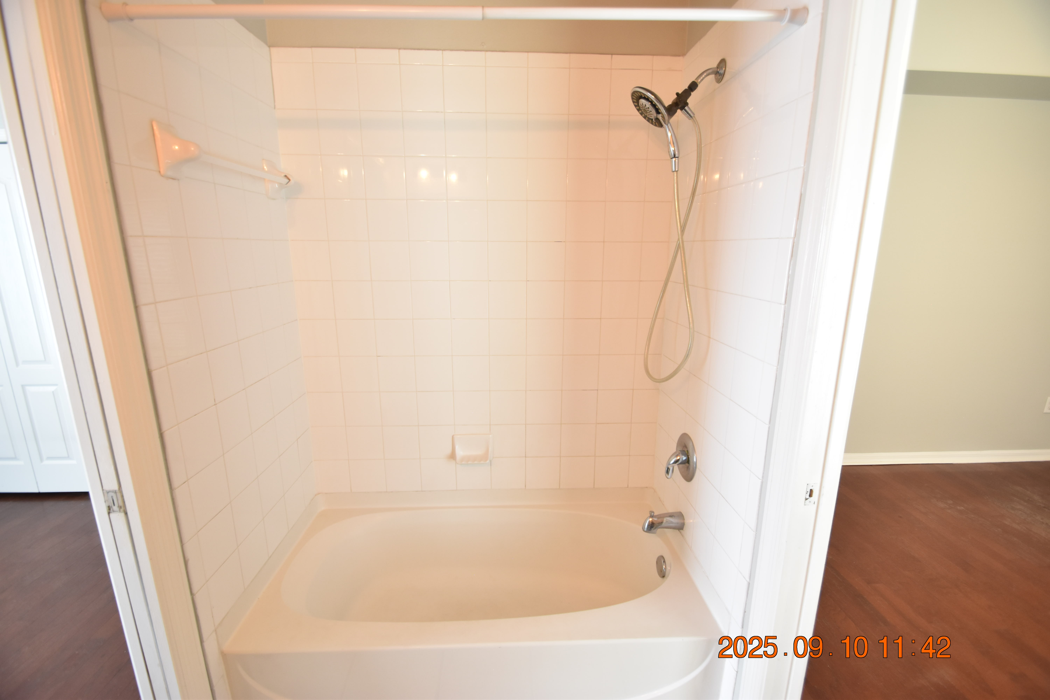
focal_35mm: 15
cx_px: 525
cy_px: 350
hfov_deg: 100.4
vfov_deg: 77.3
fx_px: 437
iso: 800
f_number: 3.5
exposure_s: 1/20
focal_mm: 10
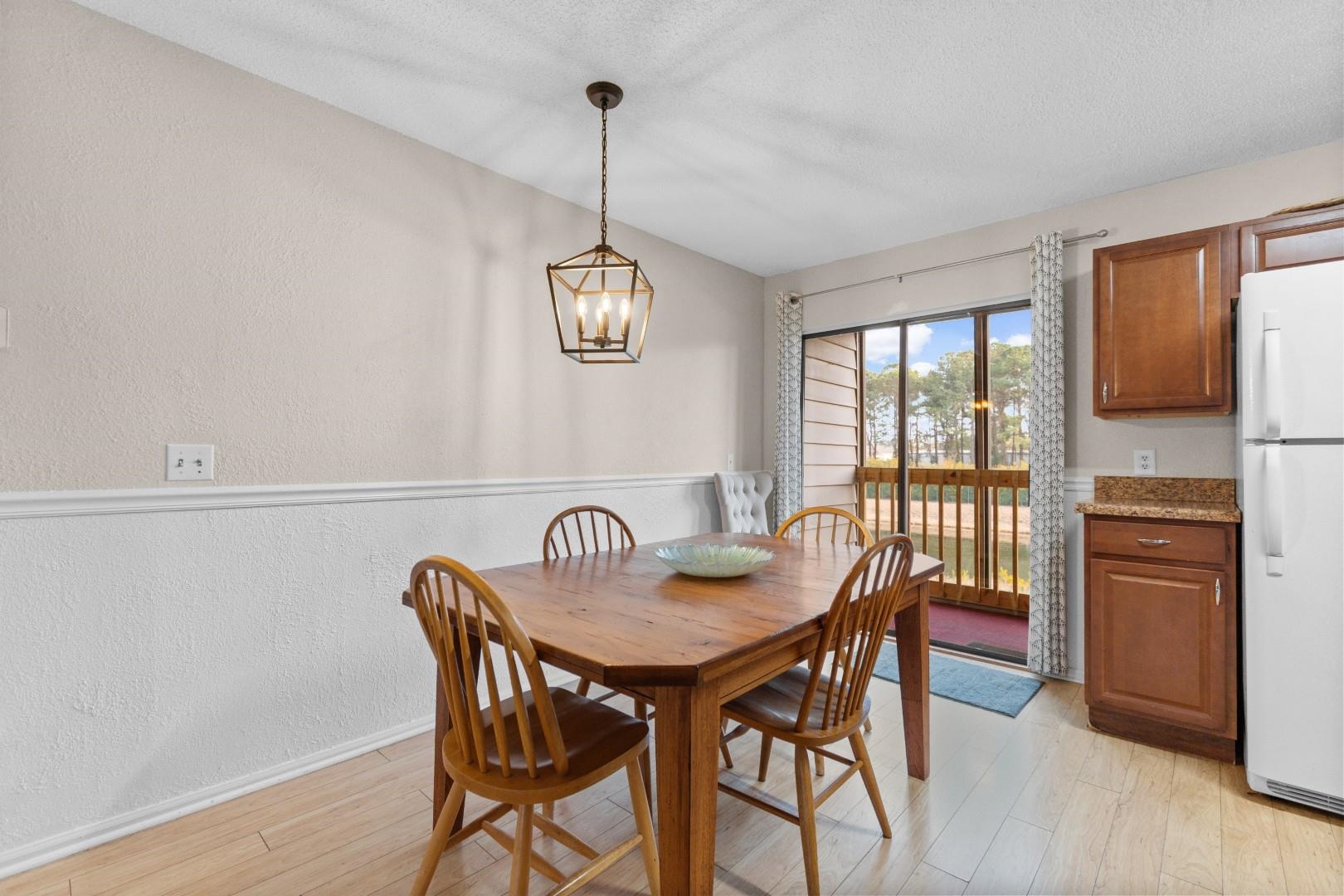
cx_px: 672
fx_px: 560
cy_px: 448
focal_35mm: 15
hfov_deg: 100.4
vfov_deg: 77.3
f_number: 4.5
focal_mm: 10
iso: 100
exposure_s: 1/20
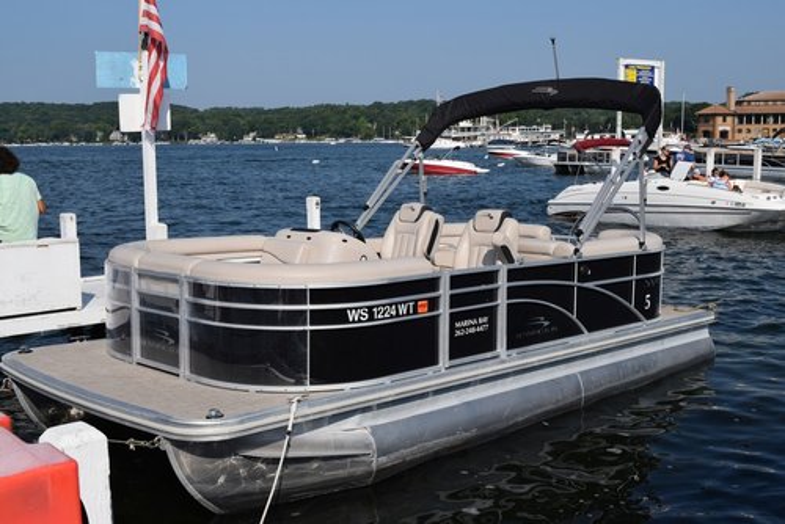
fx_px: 949
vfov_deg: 30.9
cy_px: 262
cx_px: 392
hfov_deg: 44.9
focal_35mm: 44
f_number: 11
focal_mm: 29
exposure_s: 1/500
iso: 200
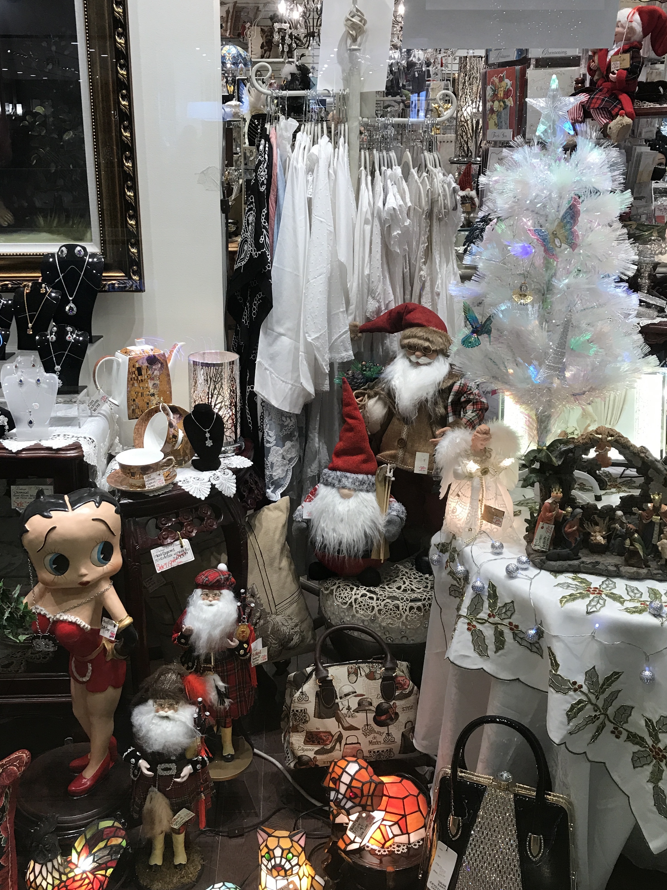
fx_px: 899
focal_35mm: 35
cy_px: 401
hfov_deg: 40.7
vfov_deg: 52.5
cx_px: 309
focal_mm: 3.99
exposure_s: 1/30
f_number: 1.8
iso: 25
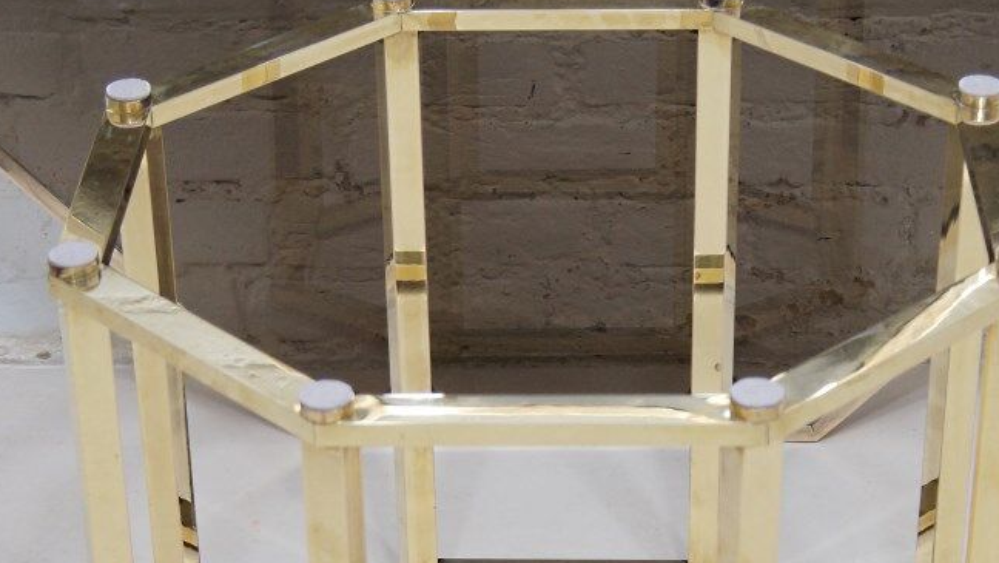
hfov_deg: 20.2
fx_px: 2809
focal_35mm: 106
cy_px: 538
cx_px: 558
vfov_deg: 11.3
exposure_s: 1/50
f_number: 4.5
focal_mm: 35
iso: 400
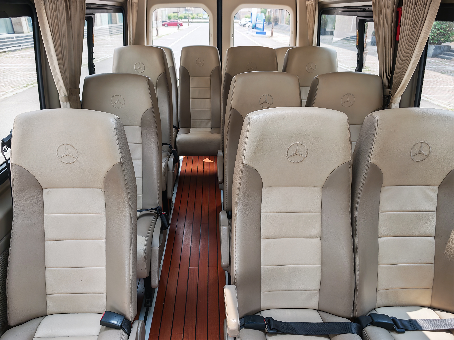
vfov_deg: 56.8
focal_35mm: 24
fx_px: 315
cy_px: 170
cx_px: 227
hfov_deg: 71.6
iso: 80
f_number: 2
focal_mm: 6.83
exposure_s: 1/120
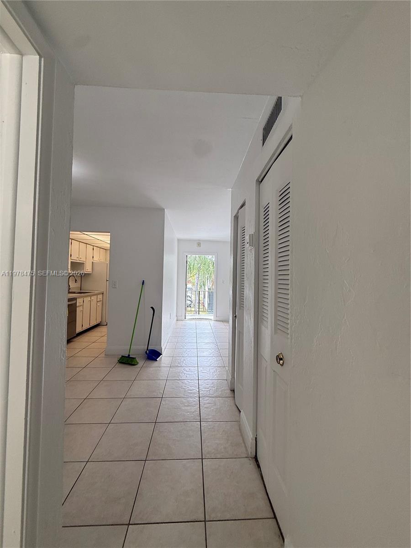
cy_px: 274
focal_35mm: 14
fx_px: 222
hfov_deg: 85.7
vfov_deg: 102.1
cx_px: 206
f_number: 2.2
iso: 64
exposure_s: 1/120
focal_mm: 2.22
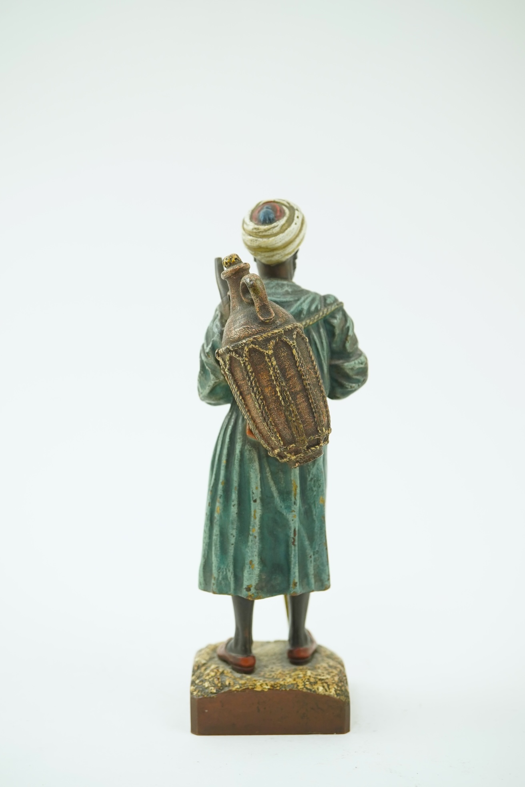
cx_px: 262
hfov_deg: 29.9
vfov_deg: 43.6
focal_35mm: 45
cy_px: 394
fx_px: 984
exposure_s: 1/50
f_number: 8
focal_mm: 30
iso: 500
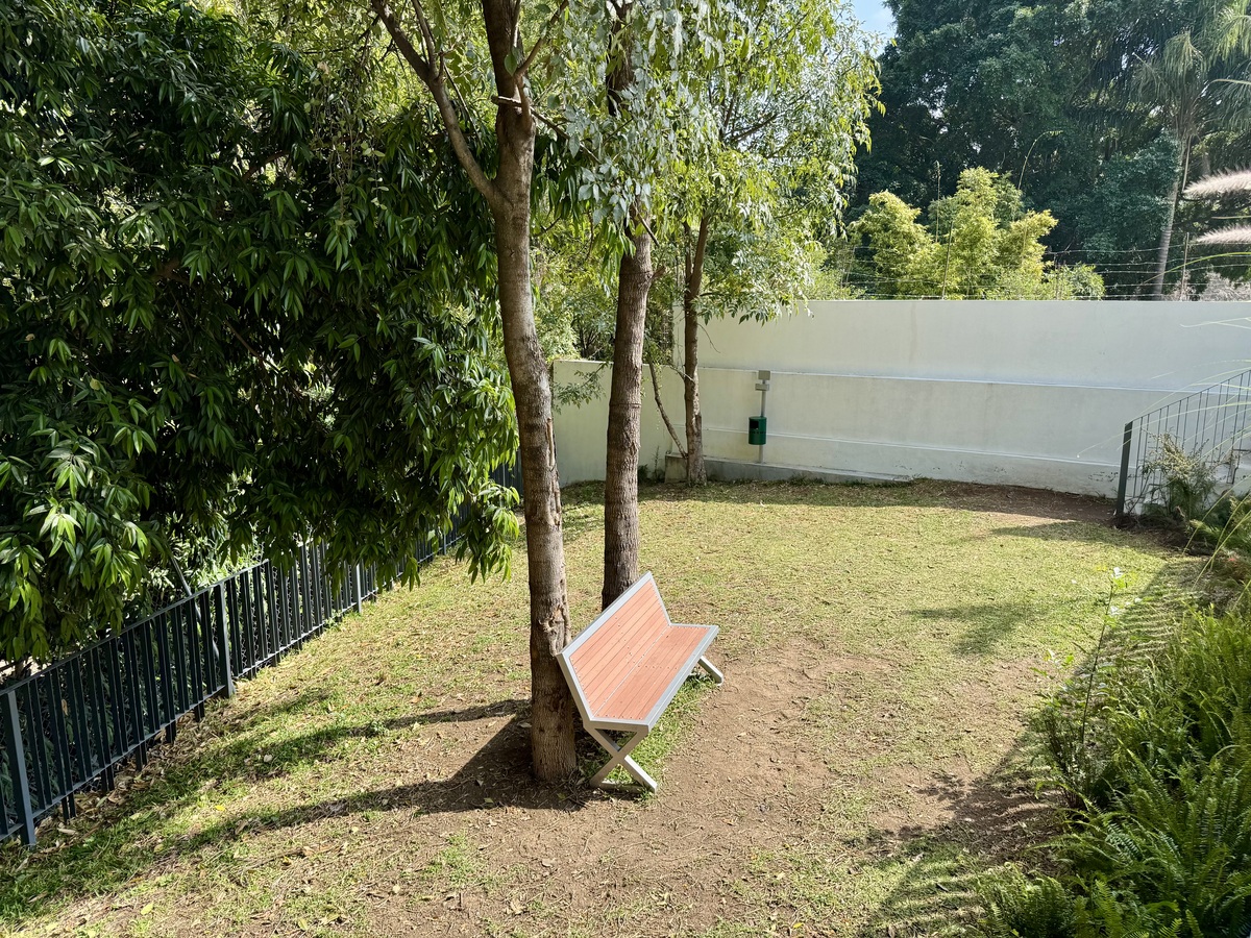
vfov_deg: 56.8
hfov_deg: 71.6
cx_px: 626
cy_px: 469
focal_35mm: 24
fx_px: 867
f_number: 1.78
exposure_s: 1/1524
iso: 80
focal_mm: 6.76
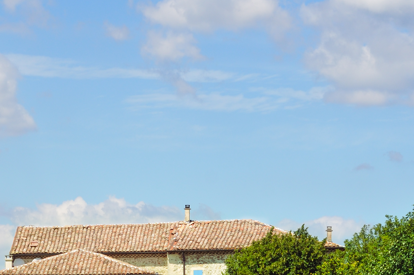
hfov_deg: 10.8
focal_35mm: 188
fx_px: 2159
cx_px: -9
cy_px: 342
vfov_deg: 7.2
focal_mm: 50
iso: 200
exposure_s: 1/320
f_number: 9
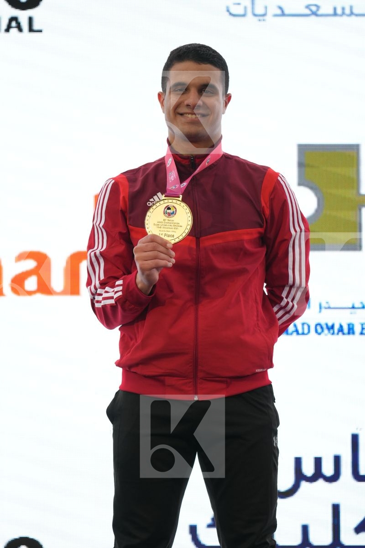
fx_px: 4562
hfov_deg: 4.6
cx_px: 182
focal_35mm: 300
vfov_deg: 6.9
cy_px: 274
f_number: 2.8
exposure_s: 1/250
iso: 500
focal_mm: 200
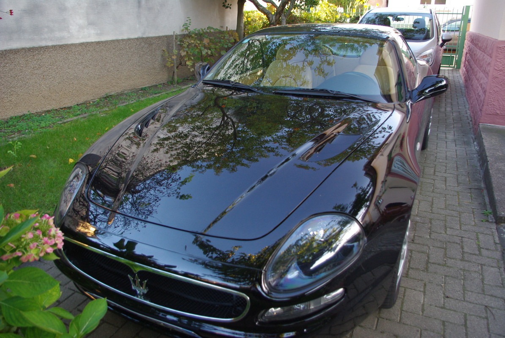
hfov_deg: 67.3
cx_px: 252
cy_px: 169
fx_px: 379
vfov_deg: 48.1
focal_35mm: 27
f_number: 3.5
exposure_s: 1/45
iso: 400
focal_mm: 18
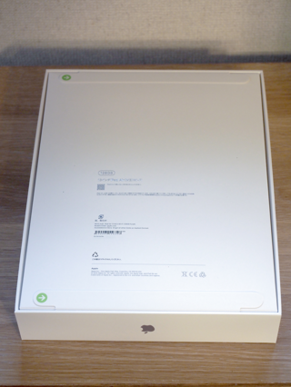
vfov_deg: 24.4
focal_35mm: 80
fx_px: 896
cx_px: 146
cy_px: 194
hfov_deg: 18.5
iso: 800
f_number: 4.5
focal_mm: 40
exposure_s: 1/100
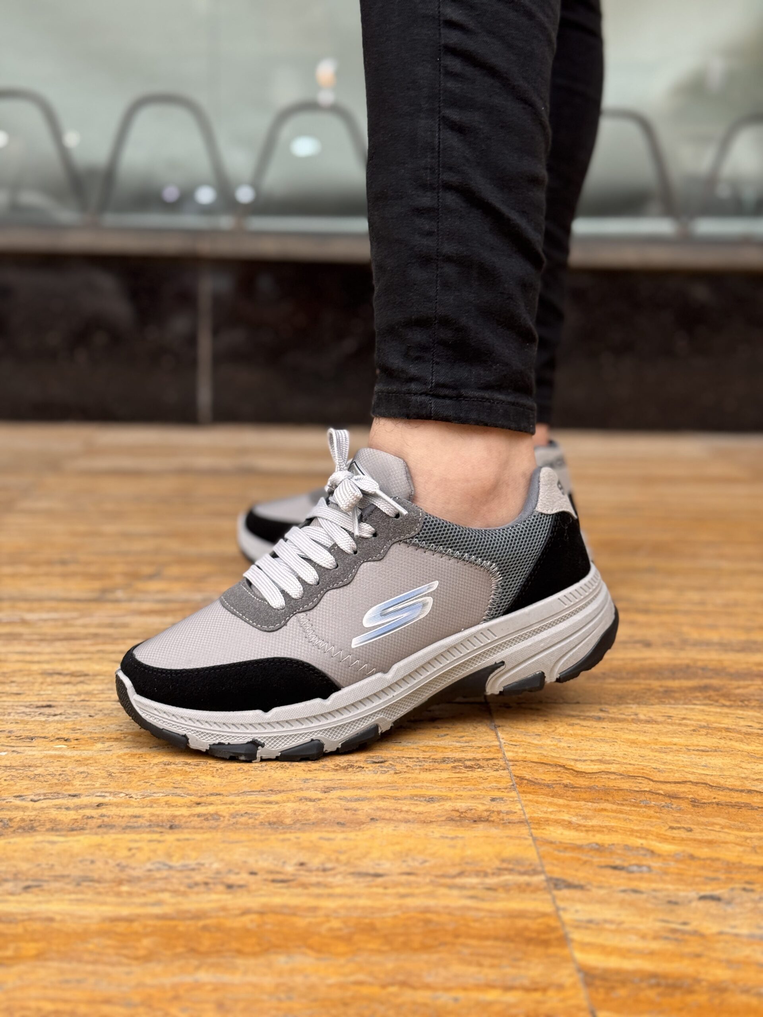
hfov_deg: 30.3
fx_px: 1411
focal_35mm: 48
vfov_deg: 39.7
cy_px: 508
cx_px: 382
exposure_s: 1/93
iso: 100
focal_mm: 6.76
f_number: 1.78
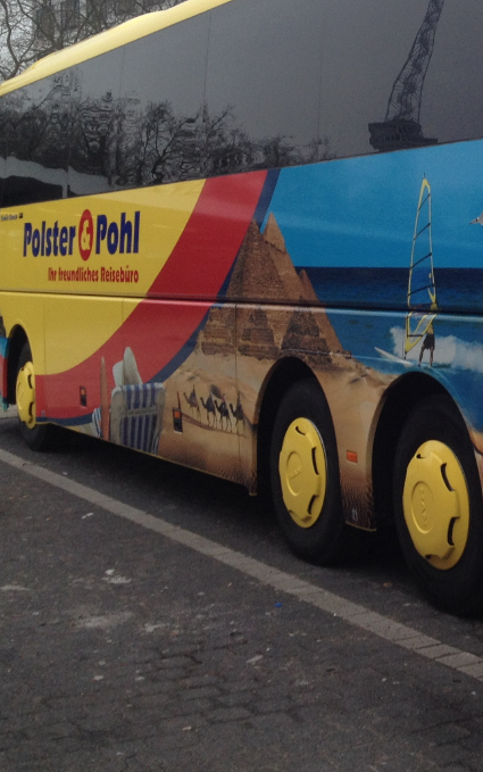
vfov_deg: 28.7
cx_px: 601
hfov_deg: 17.4
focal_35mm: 71
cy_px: 222
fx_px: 1494
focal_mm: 4.28
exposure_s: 1/120
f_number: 2.4
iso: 50
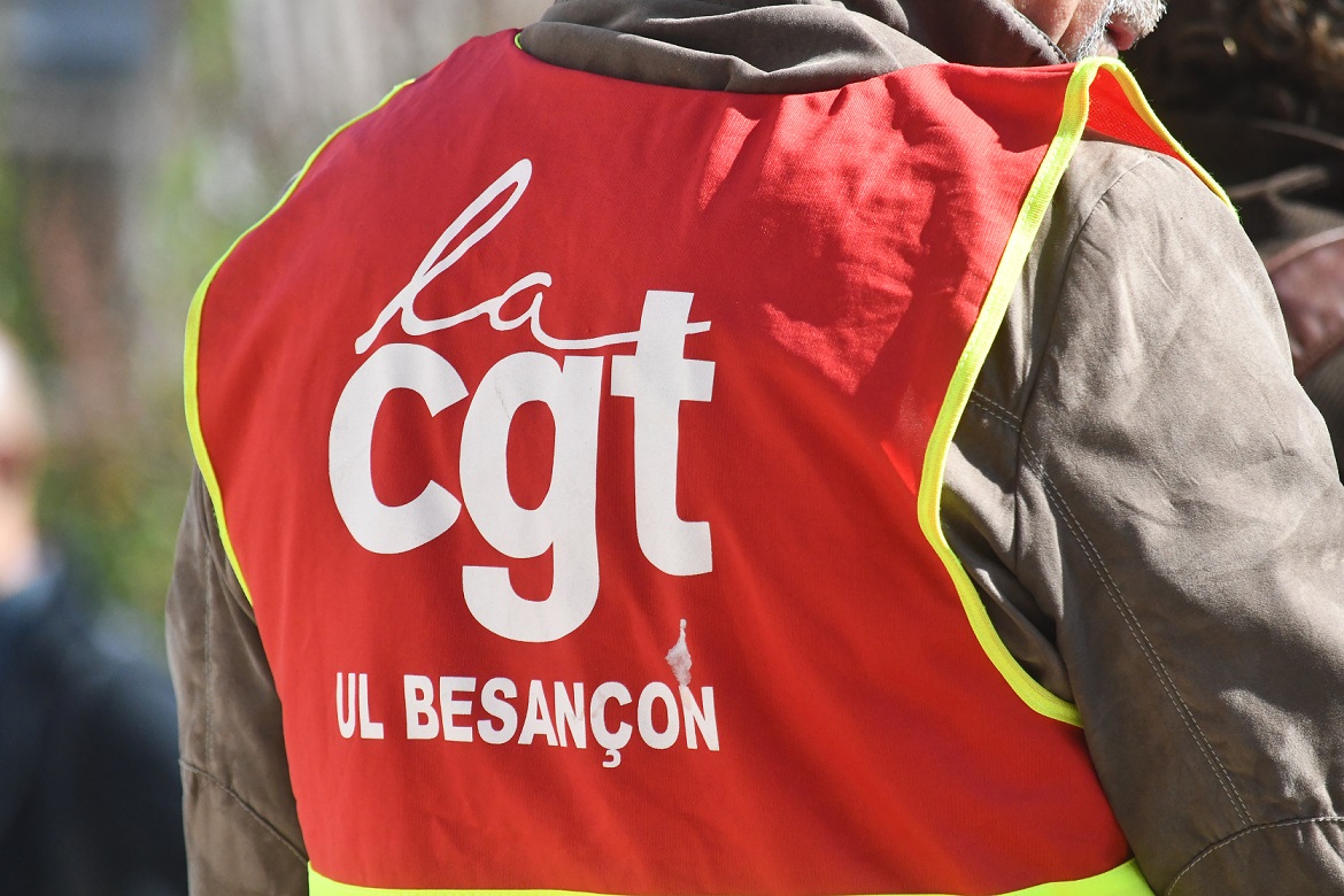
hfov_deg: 4.9
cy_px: 448
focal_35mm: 420
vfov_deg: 3.3
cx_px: 672
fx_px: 15679
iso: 2500
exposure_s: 1/5000
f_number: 9
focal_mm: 280
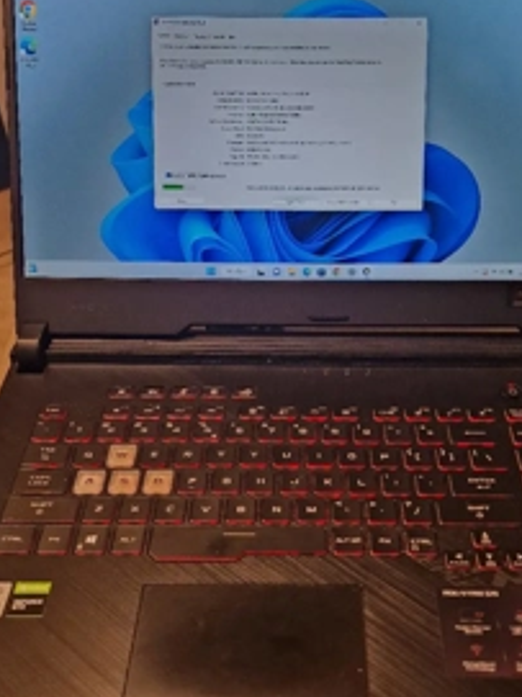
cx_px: 298
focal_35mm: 34
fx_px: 684
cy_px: 396
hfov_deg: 41.7
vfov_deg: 53.8
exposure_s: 1/62.1
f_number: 1.8
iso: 200
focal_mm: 6.4
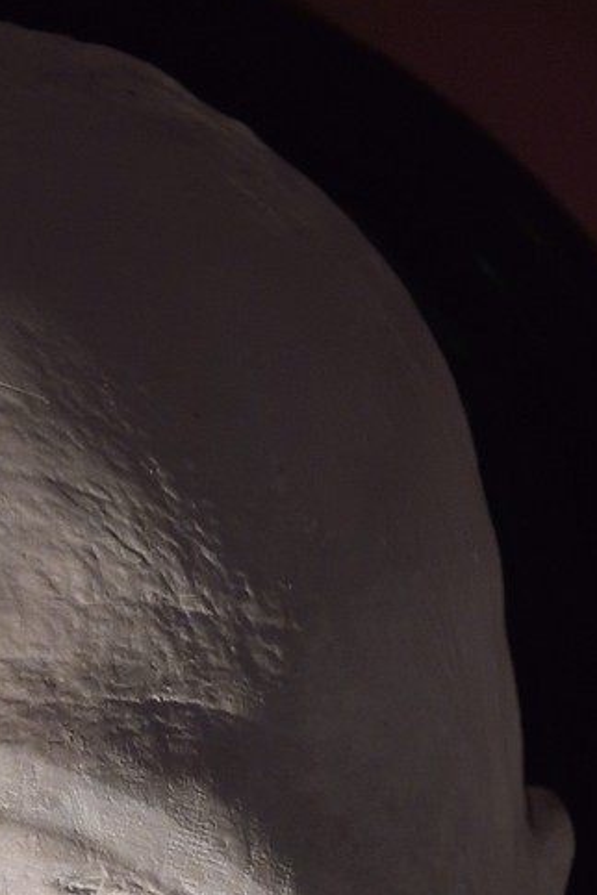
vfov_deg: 13.1
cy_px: 1316
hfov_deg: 9.1
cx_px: -126
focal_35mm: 149
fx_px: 3706
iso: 1600
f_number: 13
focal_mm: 45
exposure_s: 1/60
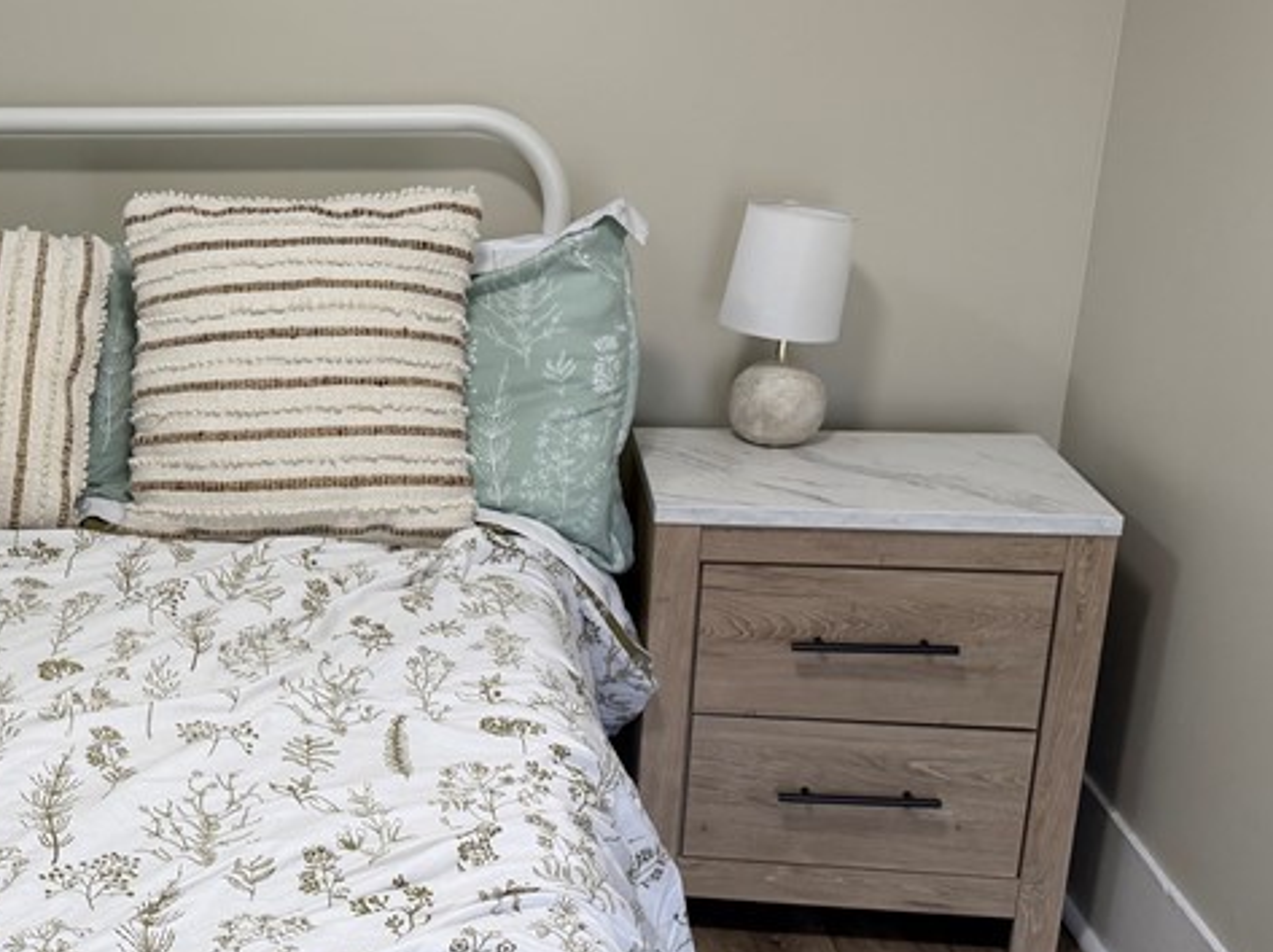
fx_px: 1911
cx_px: 89
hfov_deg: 34.4
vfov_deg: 28.0
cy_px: 551
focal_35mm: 52
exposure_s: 1/120
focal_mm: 6.76
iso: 160
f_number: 1.78
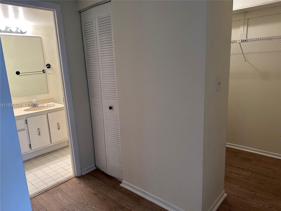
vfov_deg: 56.8
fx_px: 195
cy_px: 106
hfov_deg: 71.6
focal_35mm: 24
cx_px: 140
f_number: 1.78
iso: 200
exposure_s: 1/120
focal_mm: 6.86
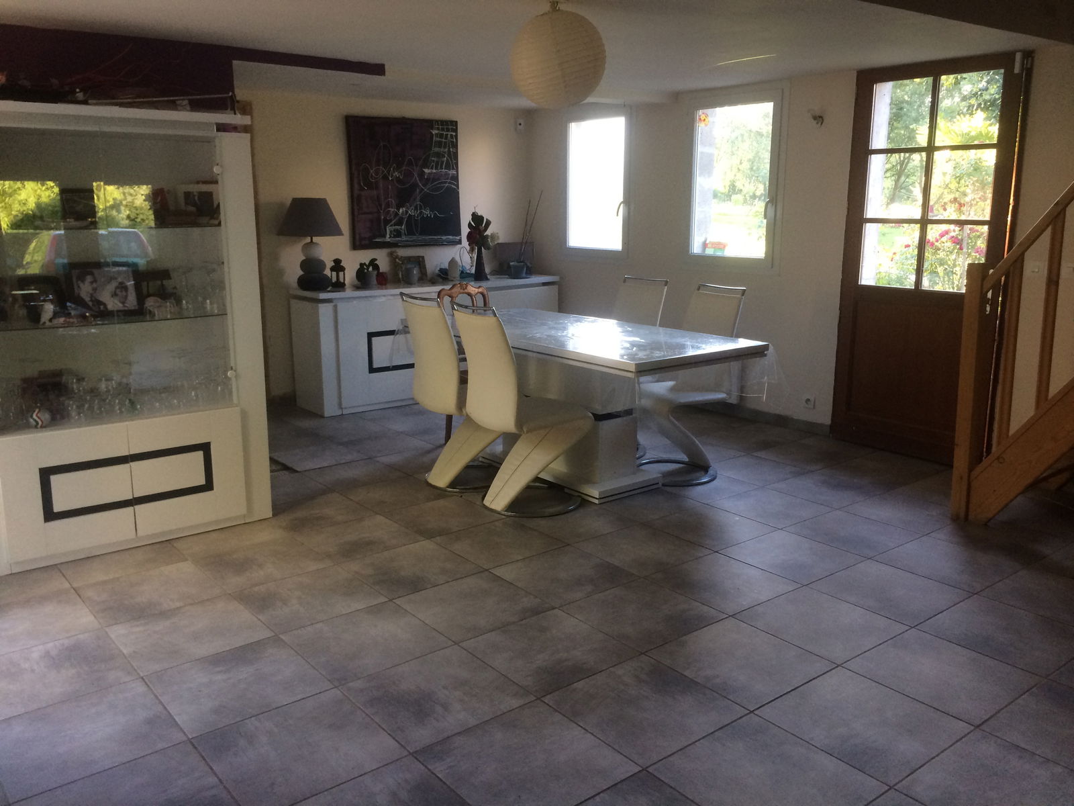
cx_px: 537
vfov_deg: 48.2
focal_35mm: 29
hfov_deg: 61.7
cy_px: 403
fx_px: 900
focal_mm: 4.15
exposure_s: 1/33
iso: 80
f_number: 2.2
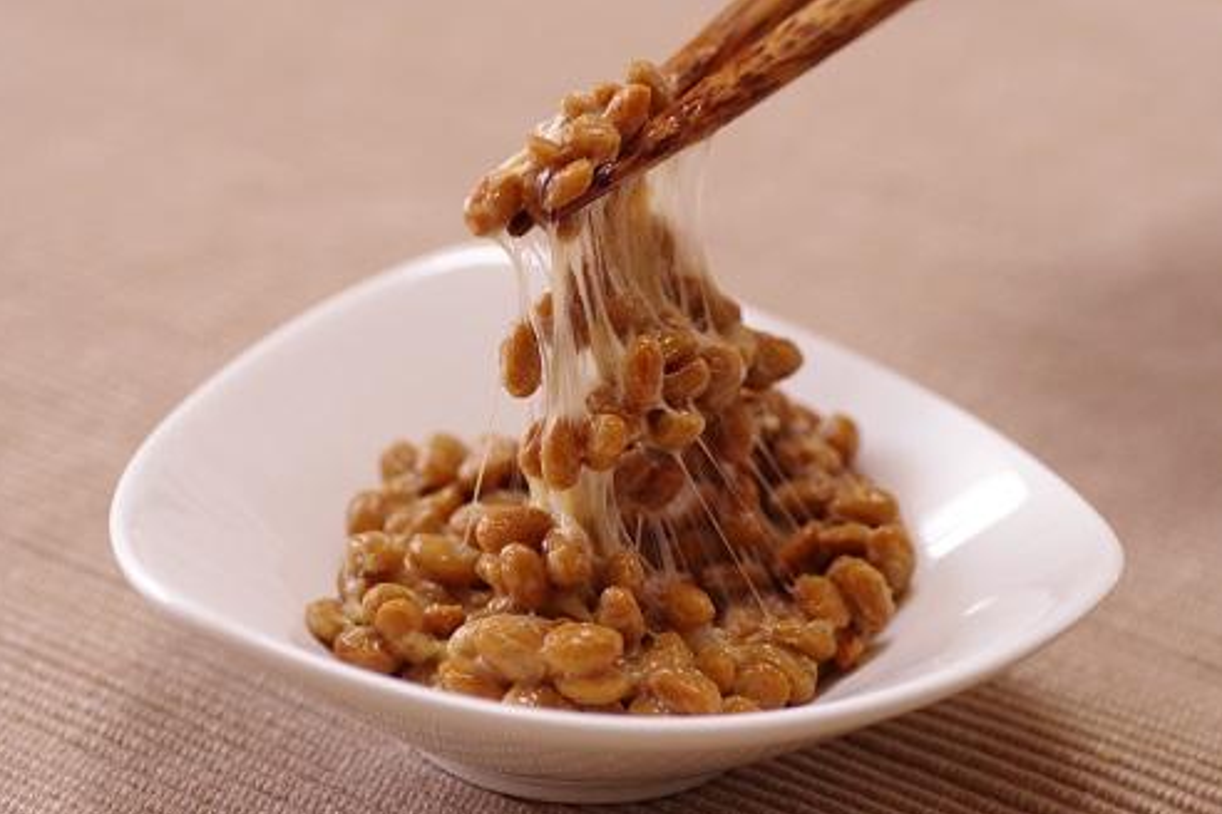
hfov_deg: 15.0
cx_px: 606
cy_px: 409
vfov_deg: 10.0
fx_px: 4650
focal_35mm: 137
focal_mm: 90
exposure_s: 1/80
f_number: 4.5
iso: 800
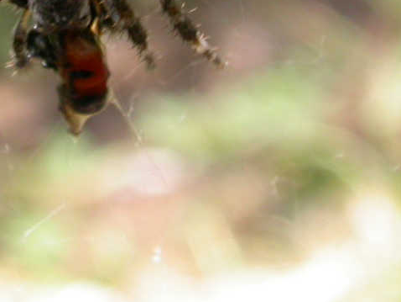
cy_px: -99
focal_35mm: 184
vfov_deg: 8.0
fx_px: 2133
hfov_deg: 10.7
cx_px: 27
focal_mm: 11.5
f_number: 4.8
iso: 100
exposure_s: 1/56.6
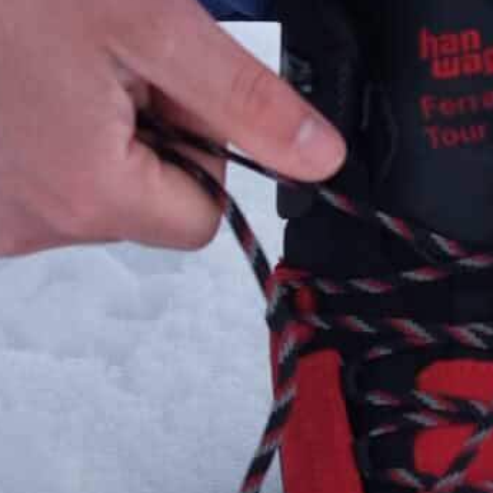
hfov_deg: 3.0
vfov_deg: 3.0
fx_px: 9507
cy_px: 366
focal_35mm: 590
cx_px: 323
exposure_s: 1/1000
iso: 100
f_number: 4
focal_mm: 90
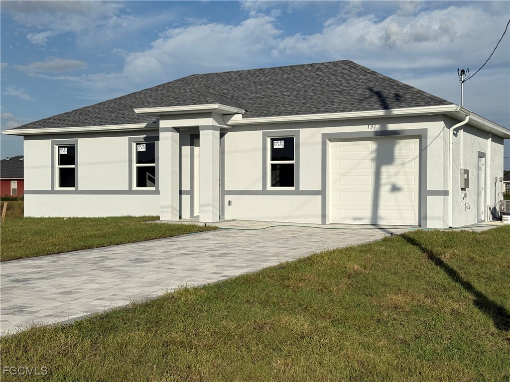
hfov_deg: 39.7
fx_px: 707
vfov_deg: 30.3
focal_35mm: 48
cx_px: 255
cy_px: 191
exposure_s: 1/11364
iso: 50
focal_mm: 6.76
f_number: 1.78
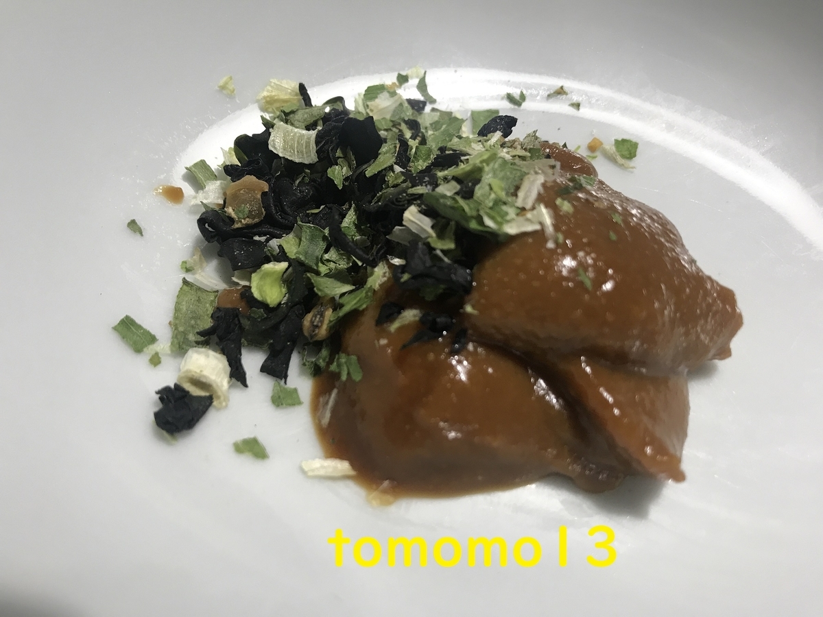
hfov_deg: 63.4
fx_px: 666
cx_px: 412
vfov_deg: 49.7
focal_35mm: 28
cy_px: 308
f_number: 1.8
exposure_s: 1/33
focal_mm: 3.99
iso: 25
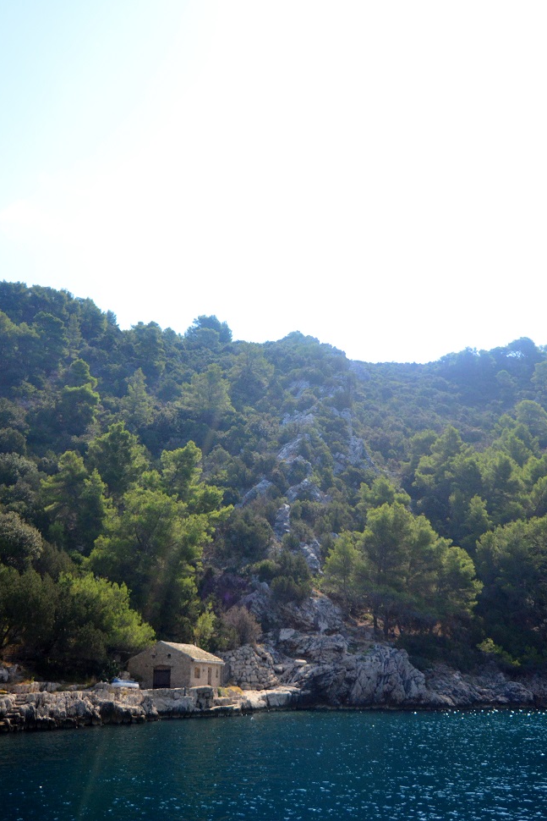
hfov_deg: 36.0
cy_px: 402
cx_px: 274
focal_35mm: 37
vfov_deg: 51.9
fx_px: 843
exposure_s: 1/8000
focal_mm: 24
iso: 1400
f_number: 4
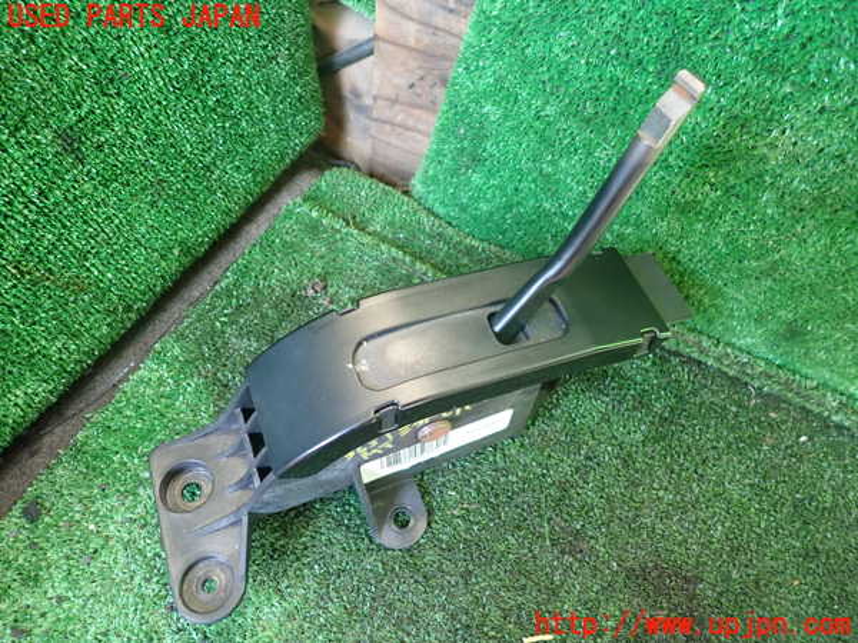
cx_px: 429
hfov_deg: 69.4
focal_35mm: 25
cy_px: 322
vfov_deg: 54.9
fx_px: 620
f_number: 2
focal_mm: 4.5
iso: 250
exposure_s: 1/30
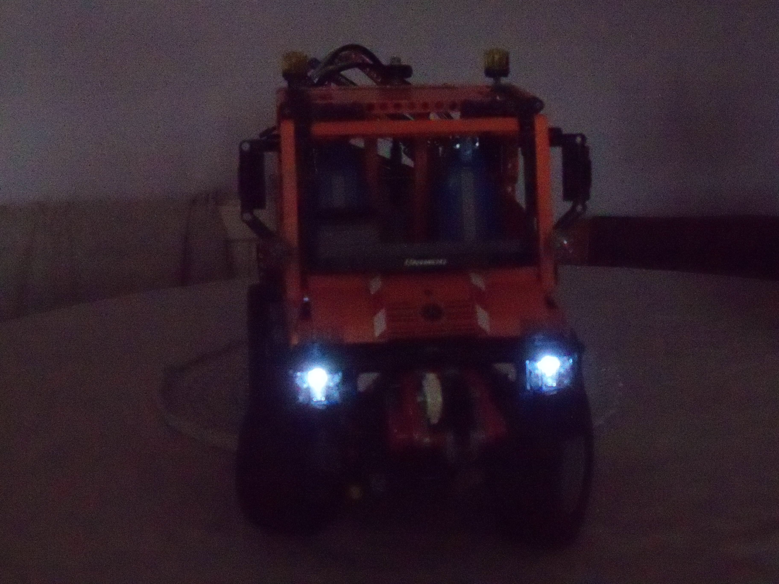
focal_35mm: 59
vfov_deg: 24.8
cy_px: 292
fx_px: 1328
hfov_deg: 32.7
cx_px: 390
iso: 1600
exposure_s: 1/10
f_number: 4
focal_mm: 10.5
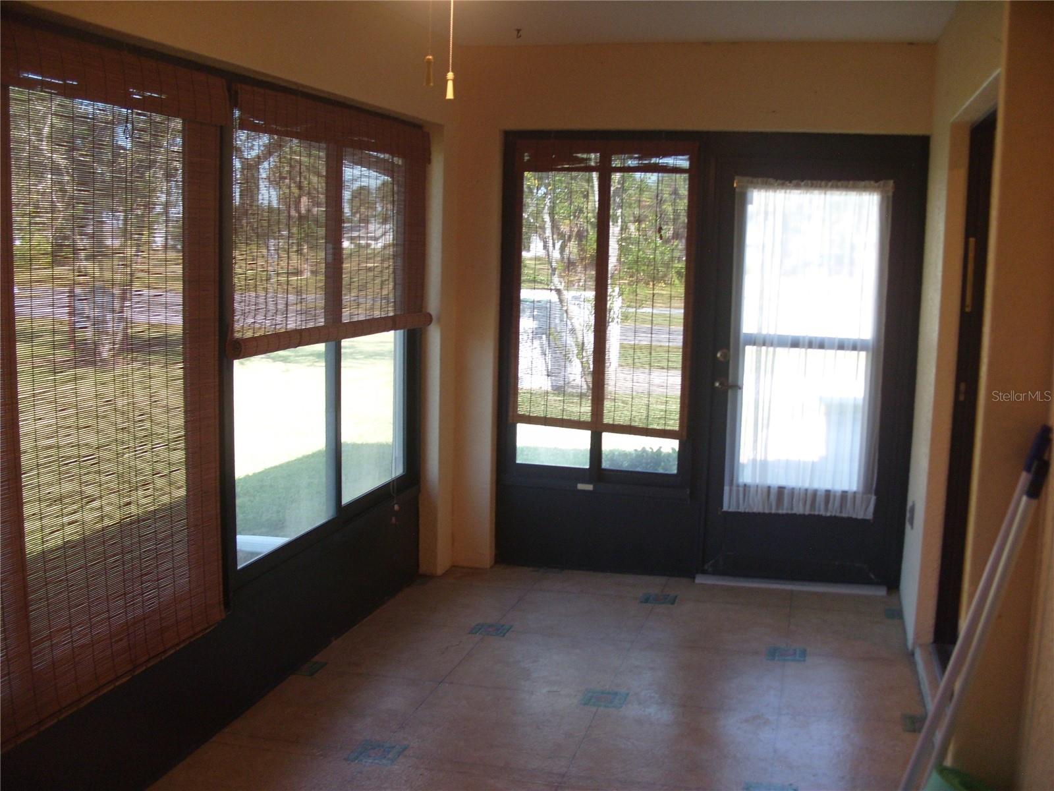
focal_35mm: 35
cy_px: 396
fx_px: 1066
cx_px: 527
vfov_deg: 40.7
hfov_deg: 52.6
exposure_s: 1/45
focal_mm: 7.8
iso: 120
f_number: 2.8
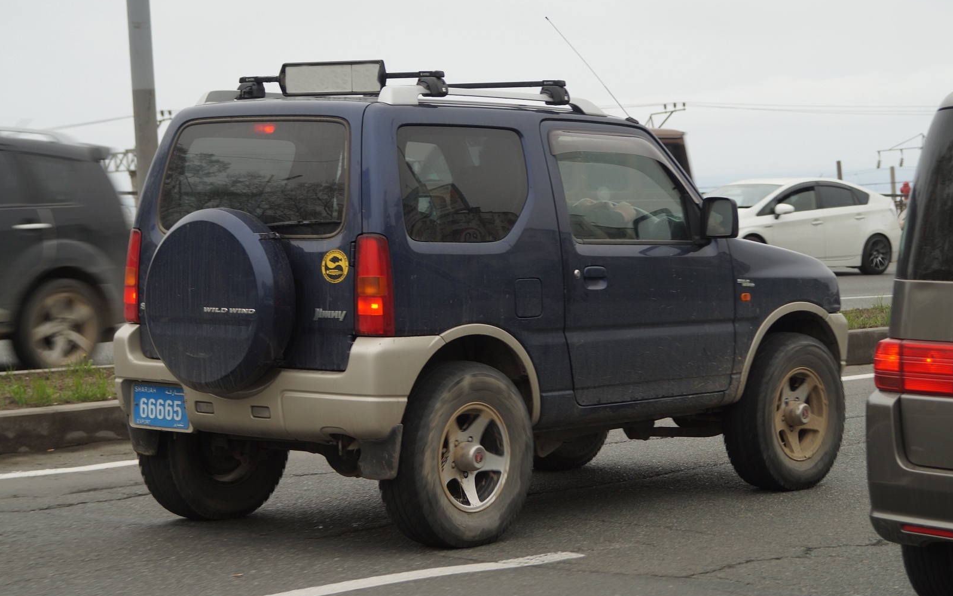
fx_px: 2390
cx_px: 476
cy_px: 282
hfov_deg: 22.6
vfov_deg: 14.2
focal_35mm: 92
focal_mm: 60
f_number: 5.6
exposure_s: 1/125
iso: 100
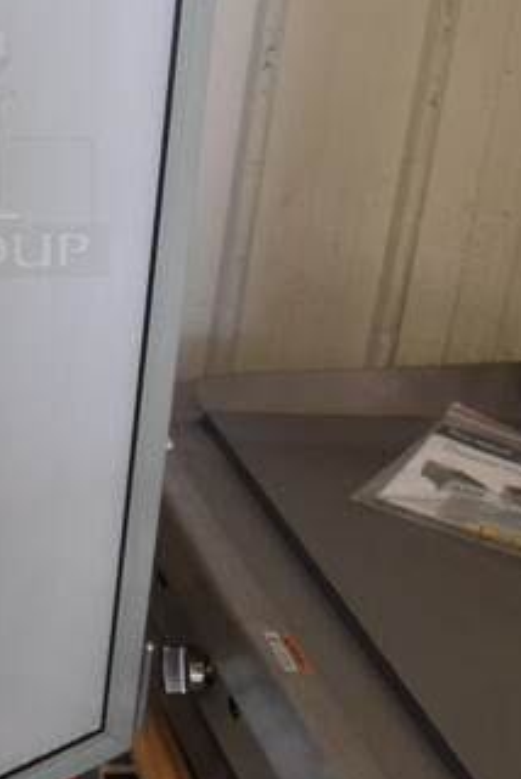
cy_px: 150
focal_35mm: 77
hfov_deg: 16.7
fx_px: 1668
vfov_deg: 25.8
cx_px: -161
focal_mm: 18
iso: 800
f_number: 3.5
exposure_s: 1/125
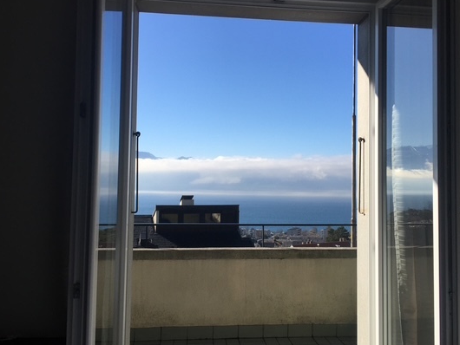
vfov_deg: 40.7
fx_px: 465
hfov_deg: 52.4
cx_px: 260
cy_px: 162
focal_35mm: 35
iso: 32
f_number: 2.2
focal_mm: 4.15
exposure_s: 1/2475
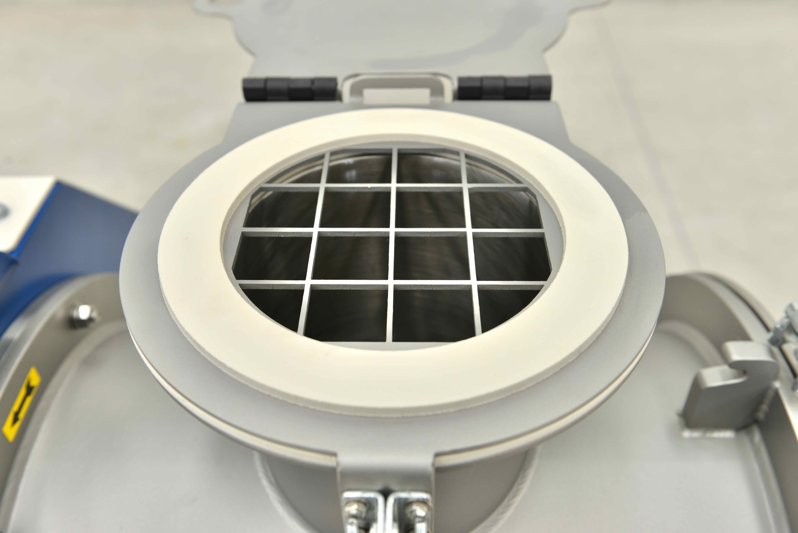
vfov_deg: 37.9
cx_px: 399
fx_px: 776
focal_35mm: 35
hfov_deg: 54.4
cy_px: 266
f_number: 5.6
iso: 200
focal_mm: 35
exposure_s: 1/45
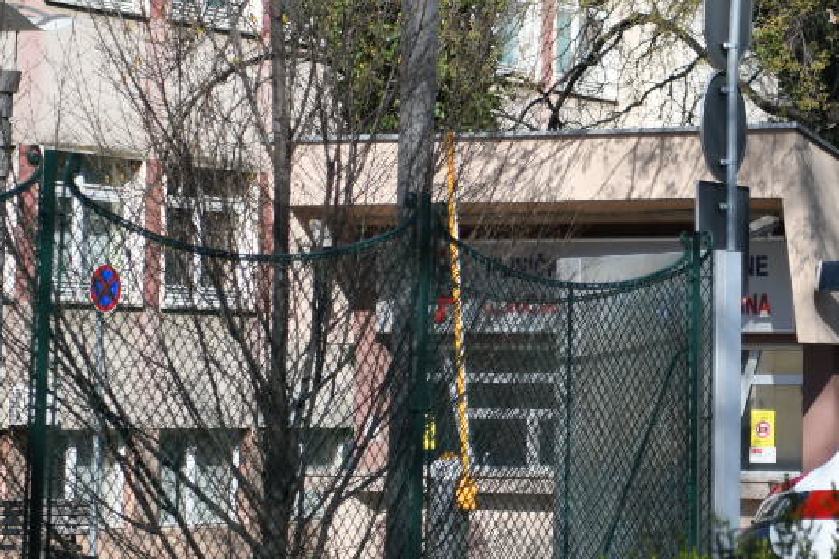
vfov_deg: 8.7
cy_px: 85
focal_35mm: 158
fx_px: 3681
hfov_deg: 12.9
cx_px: 666
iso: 400
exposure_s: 1/8000
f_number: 2.8
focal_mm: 52
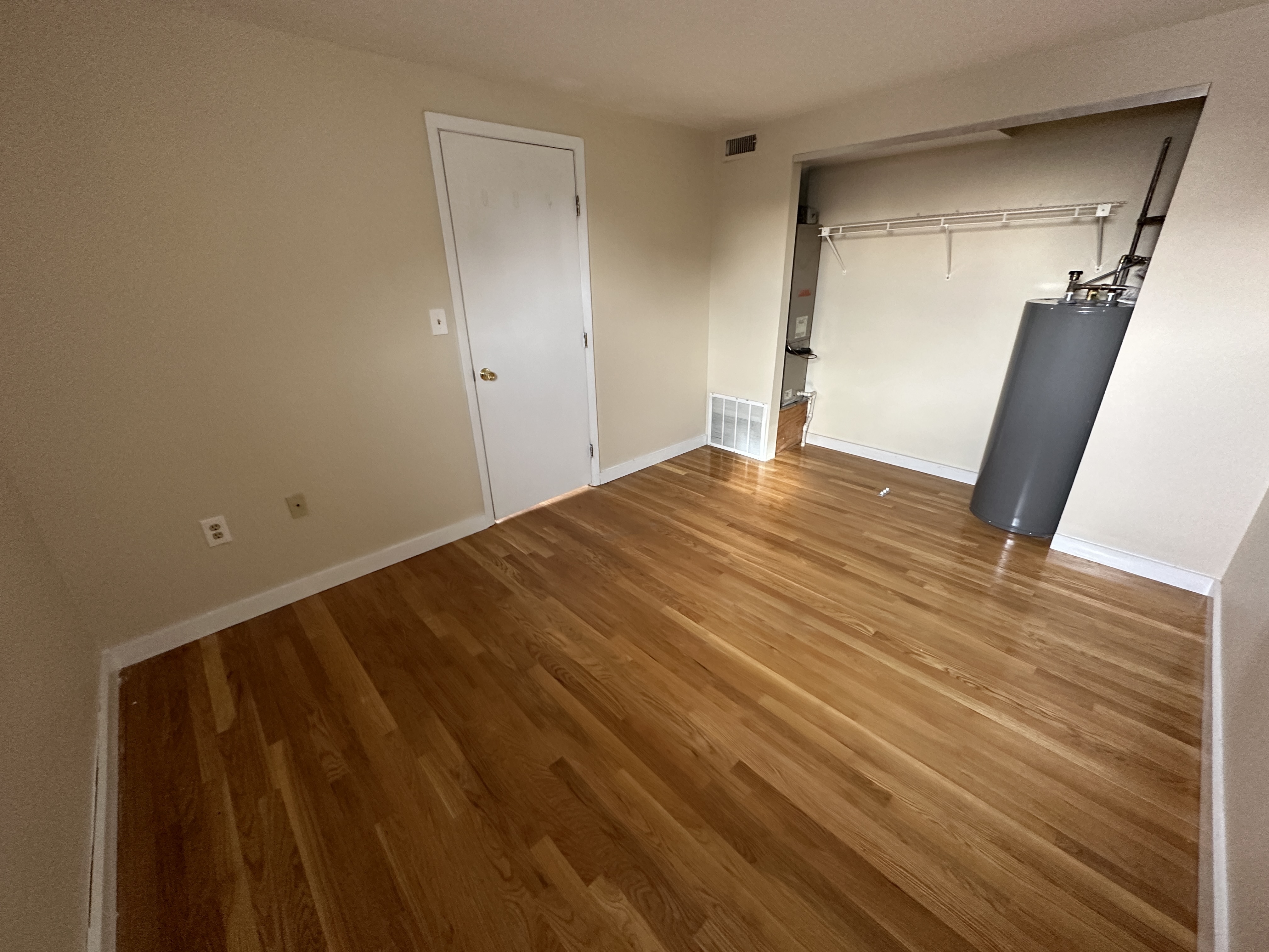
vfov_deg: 85.7
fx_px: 513
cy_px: 476
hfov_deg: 102.1
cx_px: 634
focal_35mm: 14
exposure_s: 1/60
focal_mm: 2.22
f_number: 2.2
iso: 400
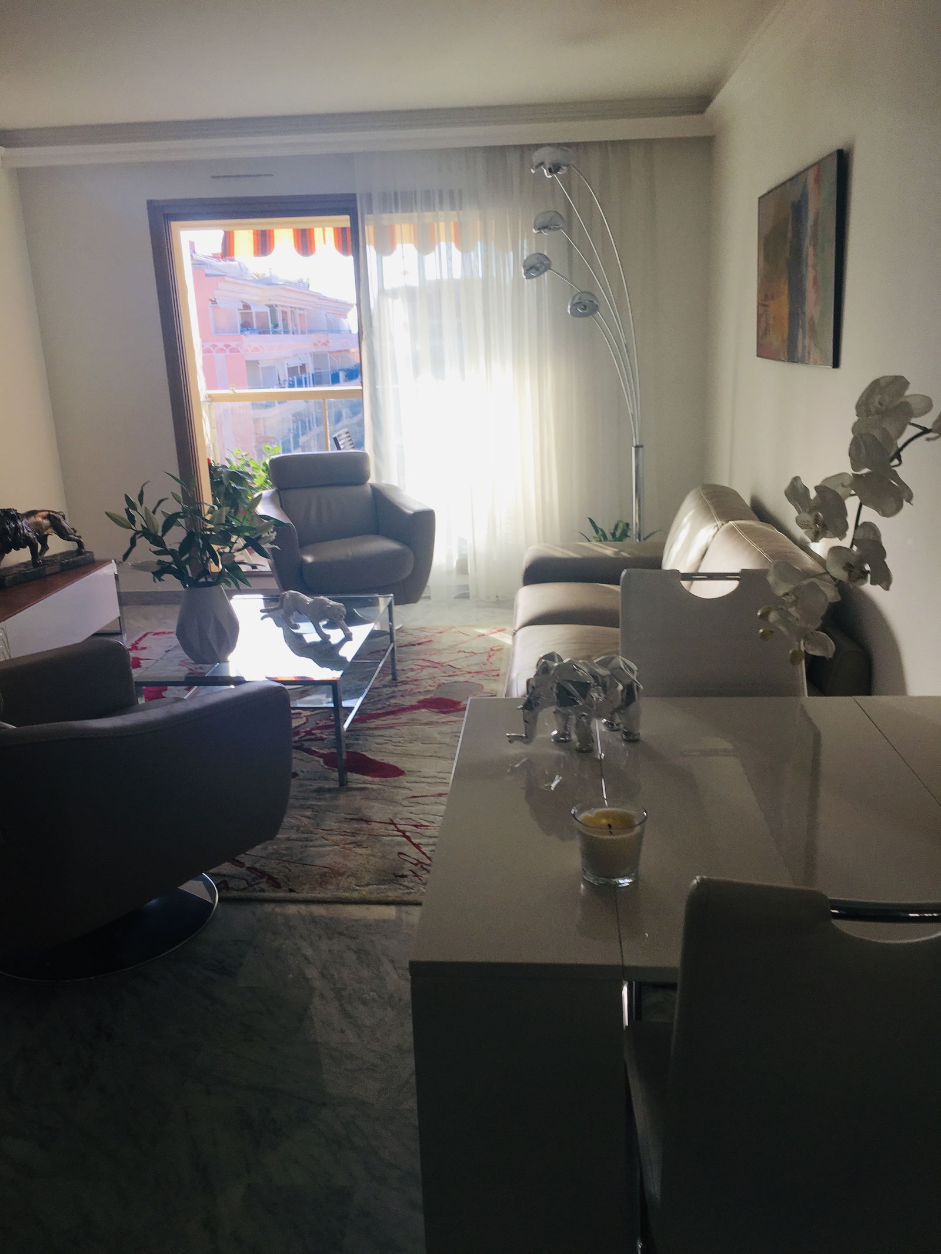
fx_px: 1051
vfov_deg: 61.7
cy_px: 627
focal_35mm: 29
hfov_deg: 48.2
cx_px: 470
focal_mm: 4.15
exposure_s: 1/208
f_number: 2.2
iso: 25
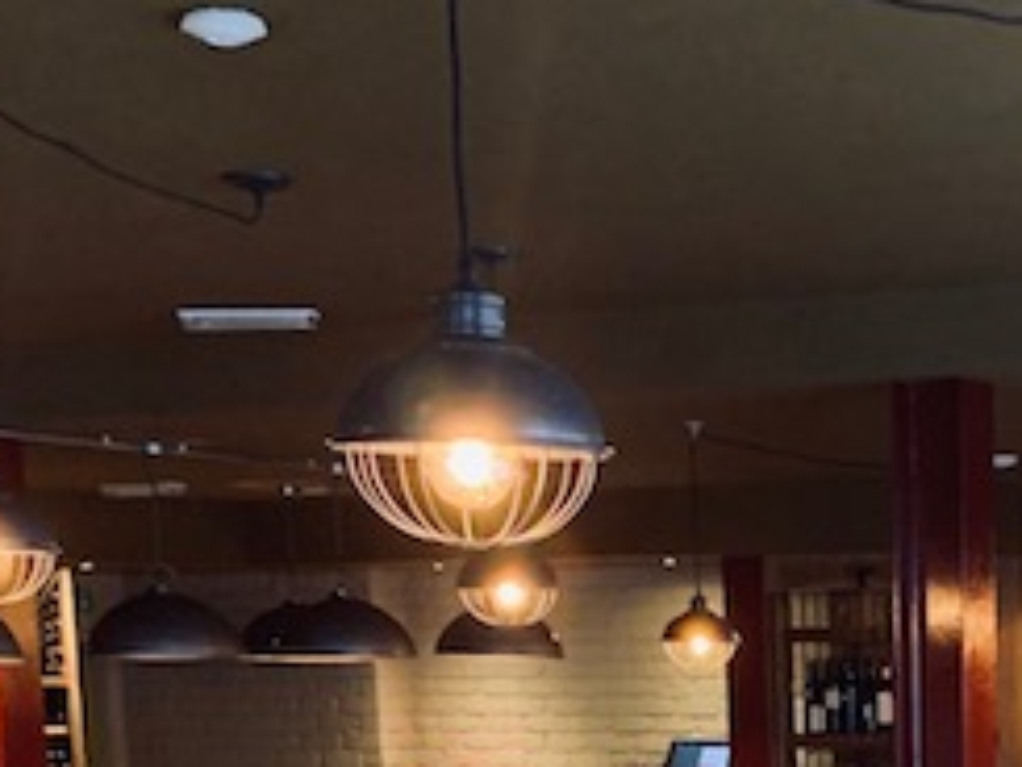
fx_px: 2511
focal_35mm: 85
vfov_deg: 15.6
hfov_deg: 22.2
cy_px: 1238
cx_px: 1005
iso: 400
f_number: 1.8
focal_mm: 4.25
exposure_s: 1/33
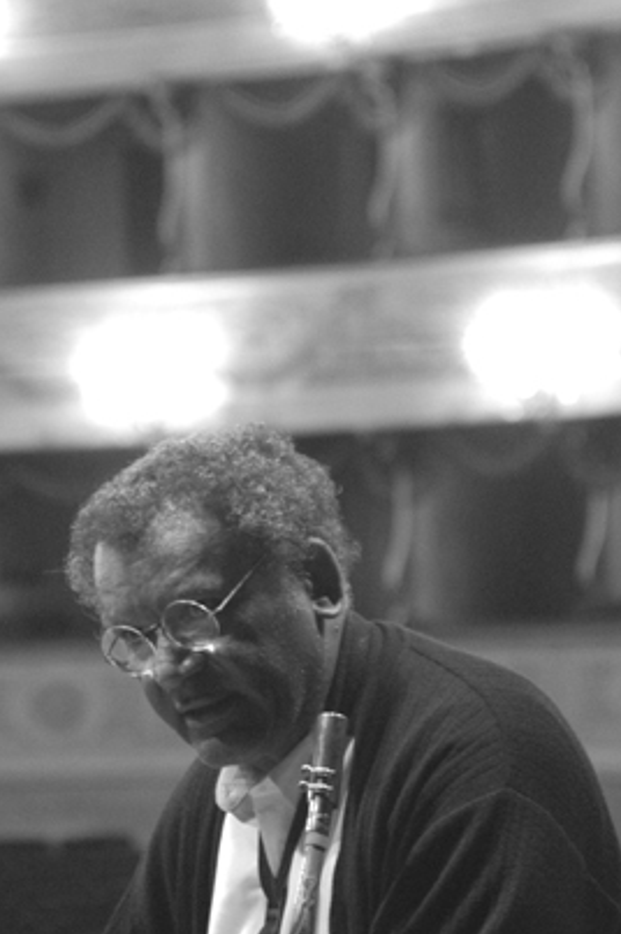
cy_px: 654
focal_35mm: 196
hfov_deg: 7.0
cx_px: 197
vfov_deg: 10.5
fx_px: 5080
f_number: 3.5
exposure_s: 1/50
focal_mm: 70
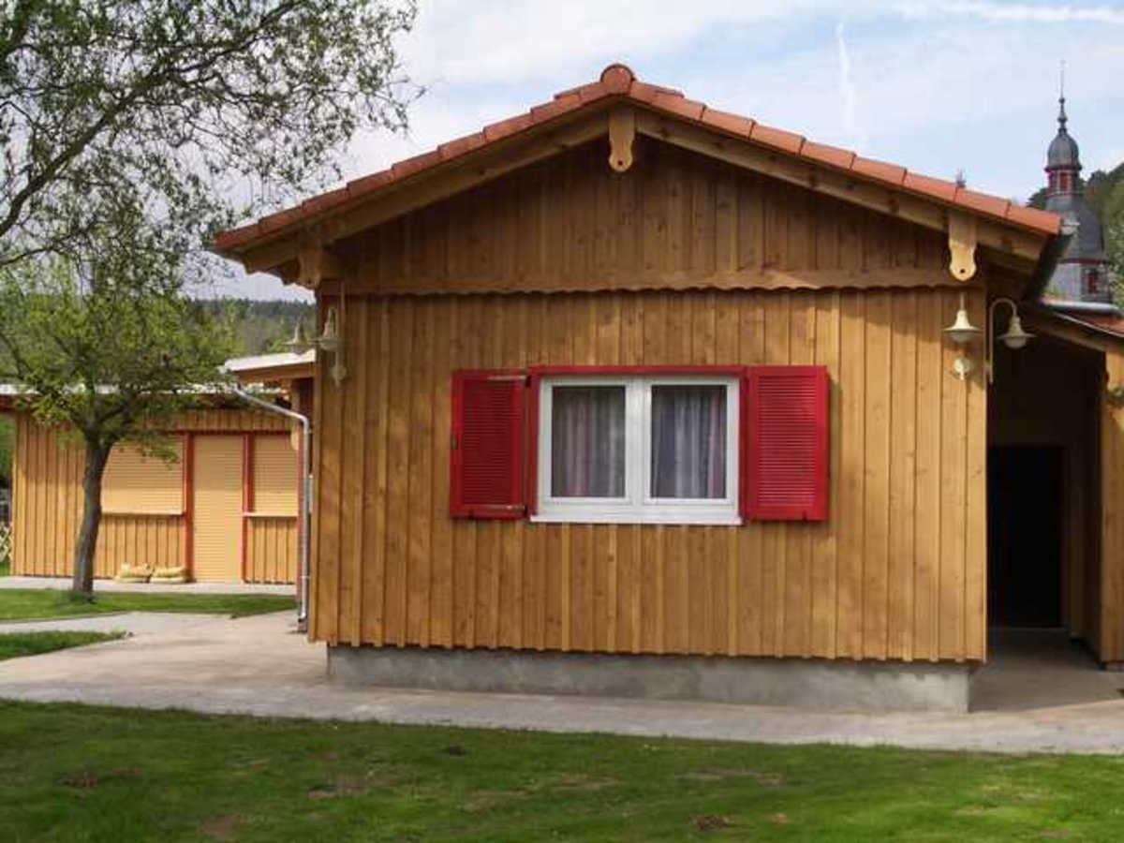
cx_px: 562
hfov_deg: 38.9
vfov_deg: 29.7
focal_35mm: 49
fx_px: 1591
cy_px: 422
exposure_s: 1/250
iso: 80
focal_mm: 8.2
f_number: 5
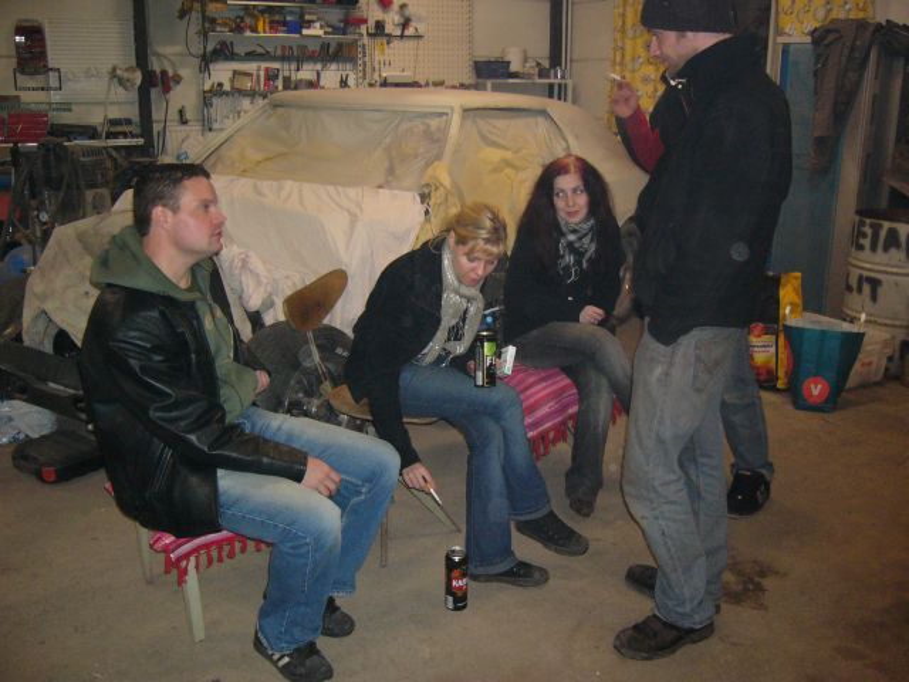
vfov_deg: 40.7
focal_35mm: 35
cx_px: 454
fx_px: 919
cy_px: 341
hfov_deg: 52.6
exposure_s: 1/60
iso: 300
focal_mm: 5.8
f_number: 2.8
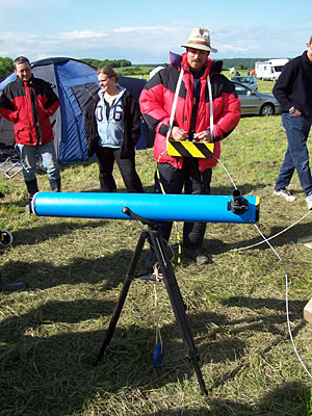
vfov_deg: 49.0
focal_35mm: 38
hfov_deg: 37.7
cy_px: 208
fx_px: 457
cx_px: 156
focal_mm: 6.3
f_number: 4
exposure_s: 1/500
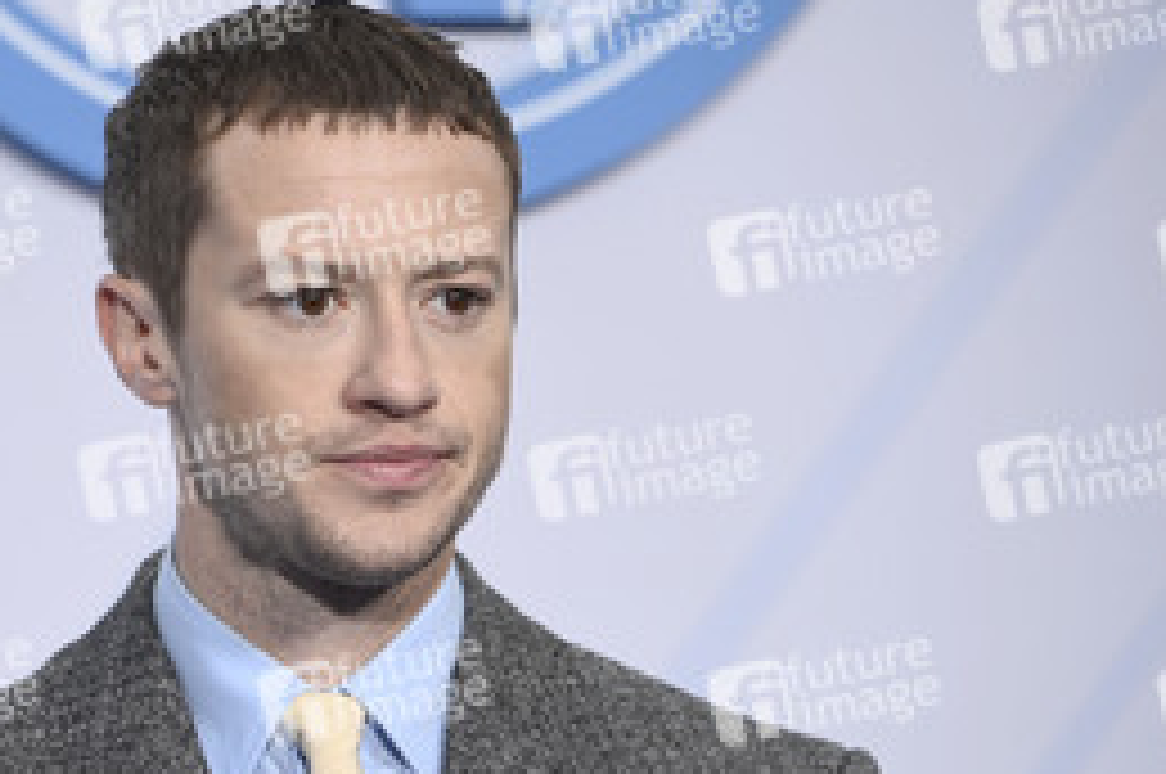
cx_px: 254
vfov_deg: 2.6
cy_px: 580
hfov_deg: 4.0
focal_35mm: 522
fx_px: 16886
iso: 400
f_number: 5.6
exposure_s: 1/200
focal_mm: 300
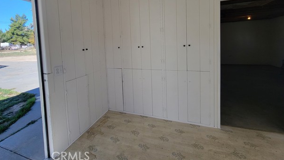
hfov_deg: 103.0
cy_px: 50
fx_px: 113
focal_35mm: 15
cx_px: 138
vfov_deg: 68.0
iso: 50
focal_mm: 2.2
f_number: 2.2
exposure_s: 1/390
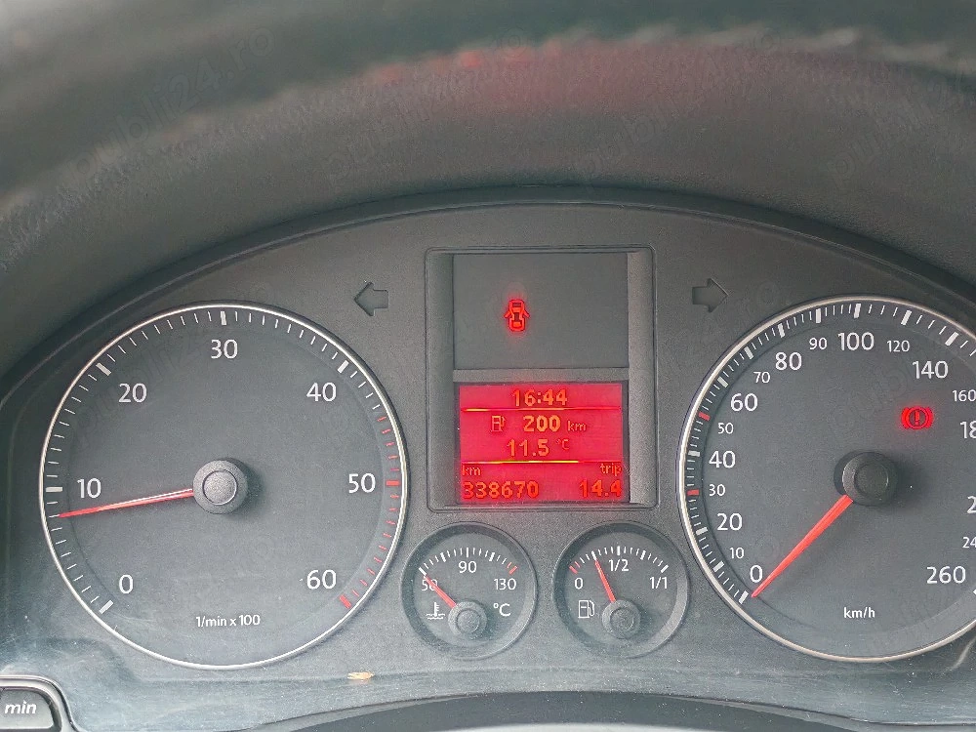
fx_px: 1523
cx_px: 488
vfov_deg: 27.0
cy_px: 366
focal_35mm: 54
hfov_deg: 35.5
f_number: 1.95
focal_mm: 5.52
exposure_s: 1/50
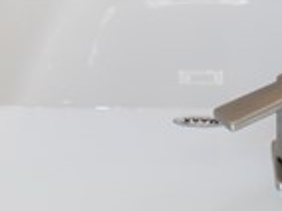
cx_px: 207
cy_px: -392
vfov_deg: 10.8
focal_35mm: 101
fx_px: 821
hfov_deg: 19.4
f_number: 7.1
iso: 200
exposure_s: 1/8
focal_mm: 7
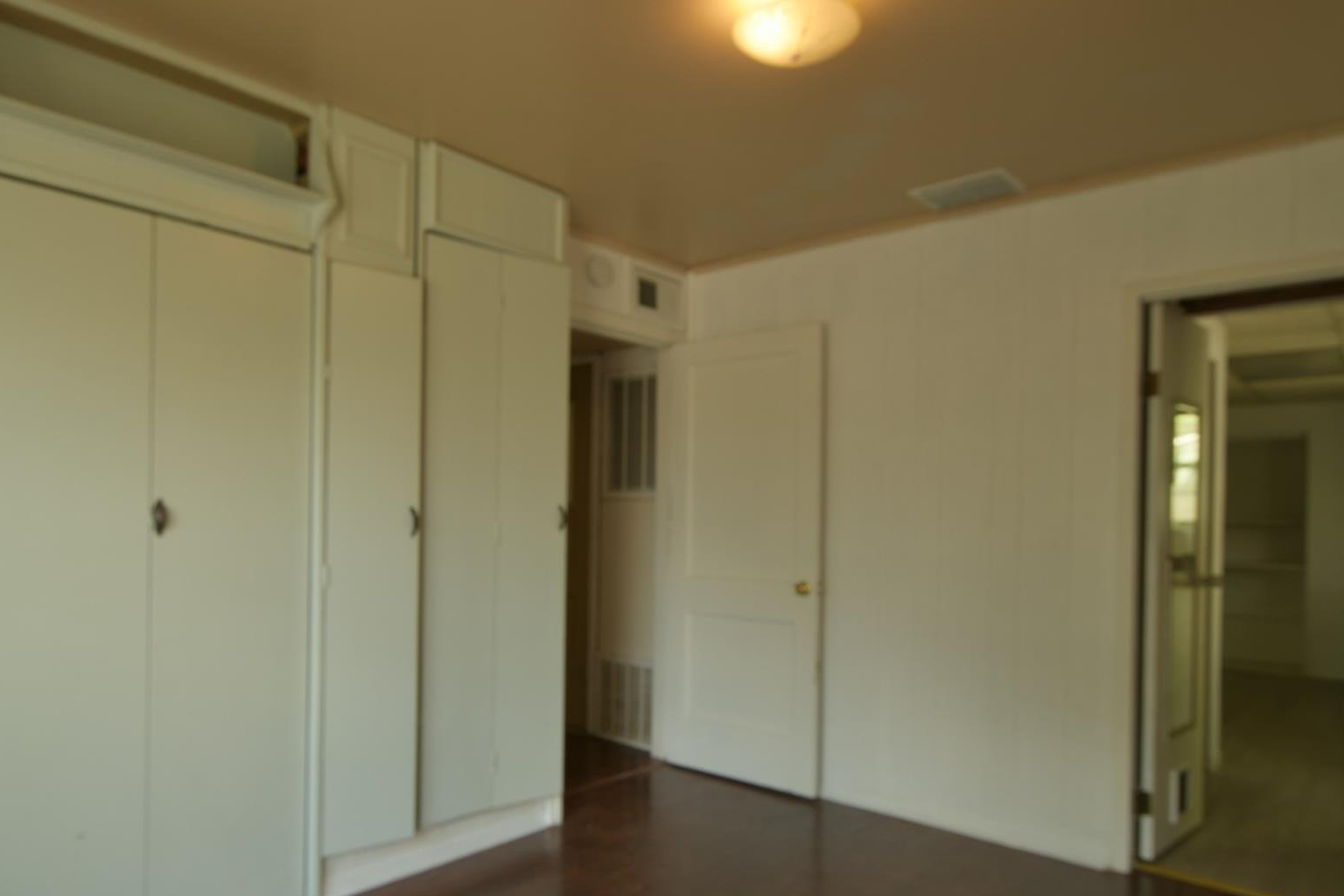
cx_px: 627
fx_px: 896
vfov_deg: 53.0
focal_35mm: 24
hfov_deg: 73.7
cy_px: 507
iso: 250
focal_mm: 12
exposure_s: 1/15
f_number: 9
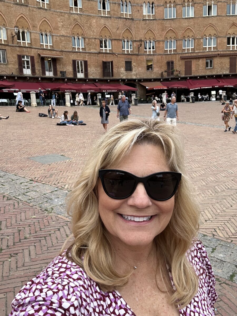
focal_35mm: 30
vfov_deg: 60.0
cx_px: 118
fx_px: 274
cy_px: 158
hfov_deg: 46.8
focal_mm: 2.69
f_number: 1.9
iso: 20
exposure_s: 1/160
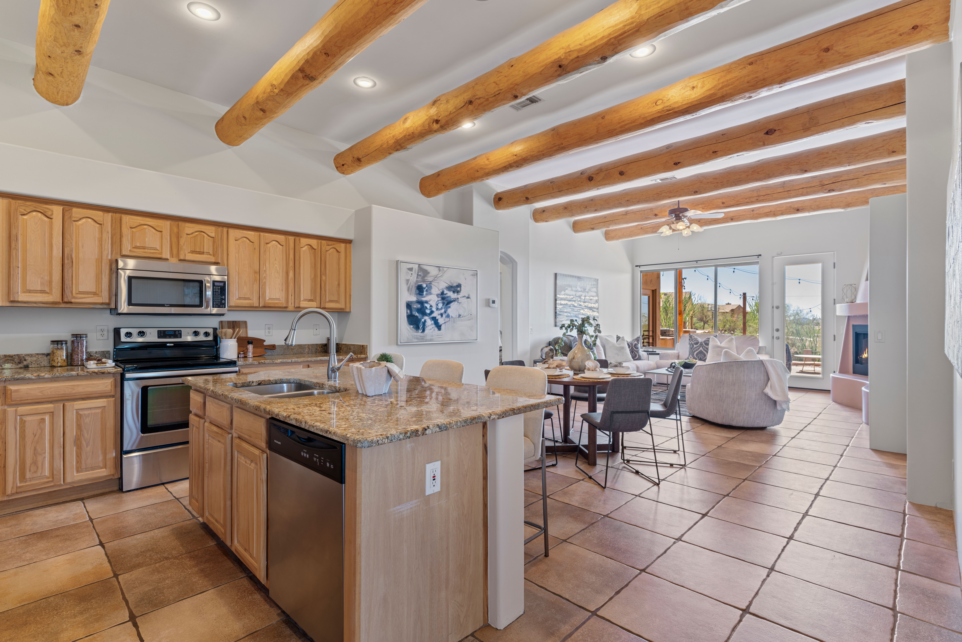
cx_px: 481
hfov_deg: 93.3
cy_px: 321
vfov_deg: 70.4
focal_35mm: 17
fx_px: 454
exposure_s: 1/1.25
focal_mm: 17
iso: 200
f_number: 8
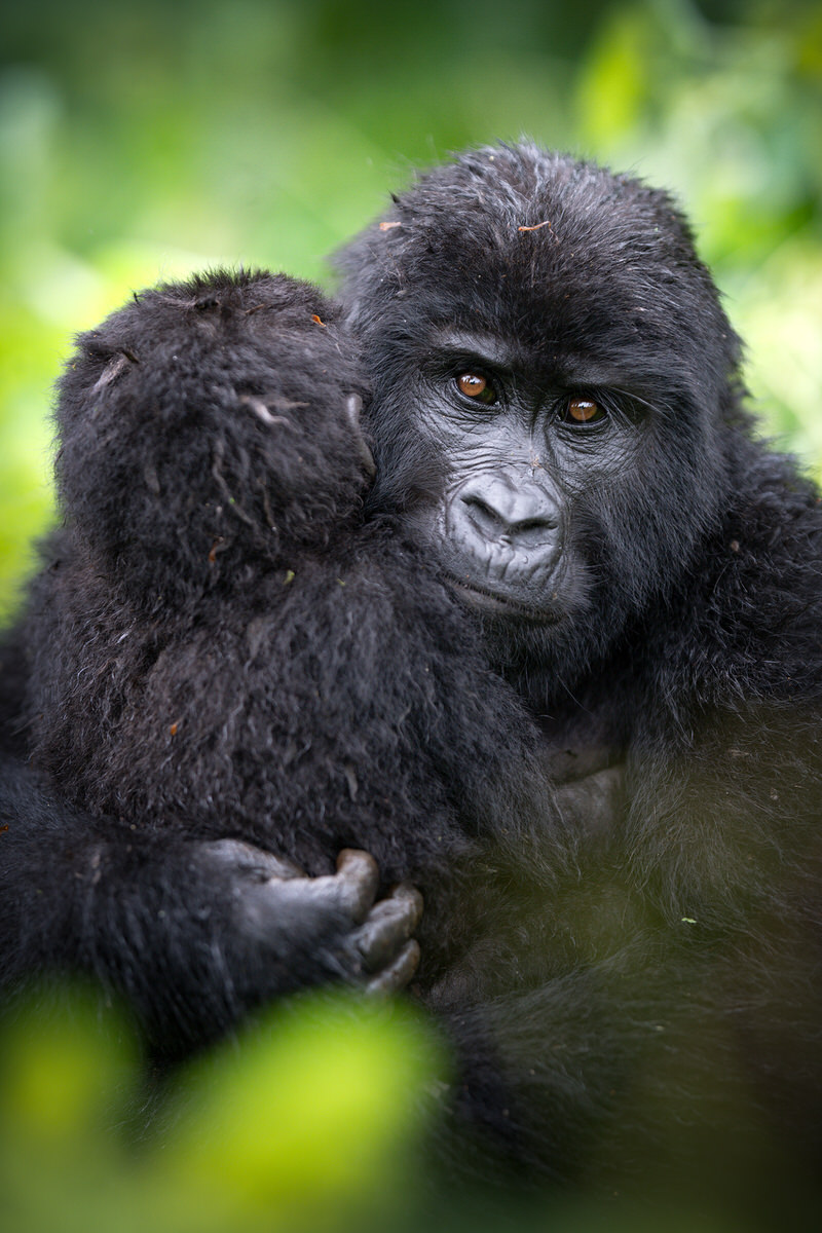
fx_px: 4623
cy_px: 616
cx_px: 411
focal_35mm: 135
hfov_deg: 10.2
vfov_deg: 15.2
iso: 800
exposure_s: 1/1000
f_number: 1.8
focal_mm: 135
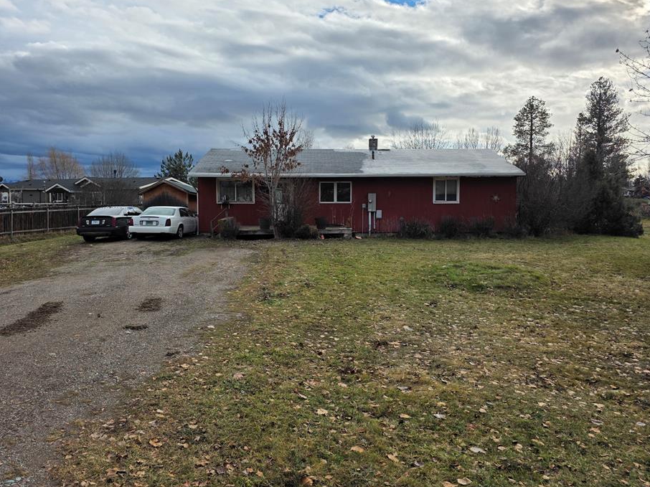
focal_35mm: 26
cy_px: 216
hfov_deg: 67.3
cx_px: 321
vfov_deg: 52.9
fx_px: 488
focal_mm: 6.3
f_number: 1.7
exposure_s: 1/7944
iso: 40
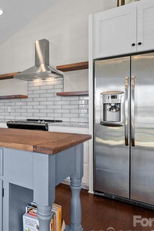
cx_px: 1
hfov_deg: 41.8
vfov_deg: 67.4
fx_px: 173
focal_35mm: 27
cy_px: 121
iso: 1000
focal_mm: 16
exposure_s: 1/160
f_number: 4
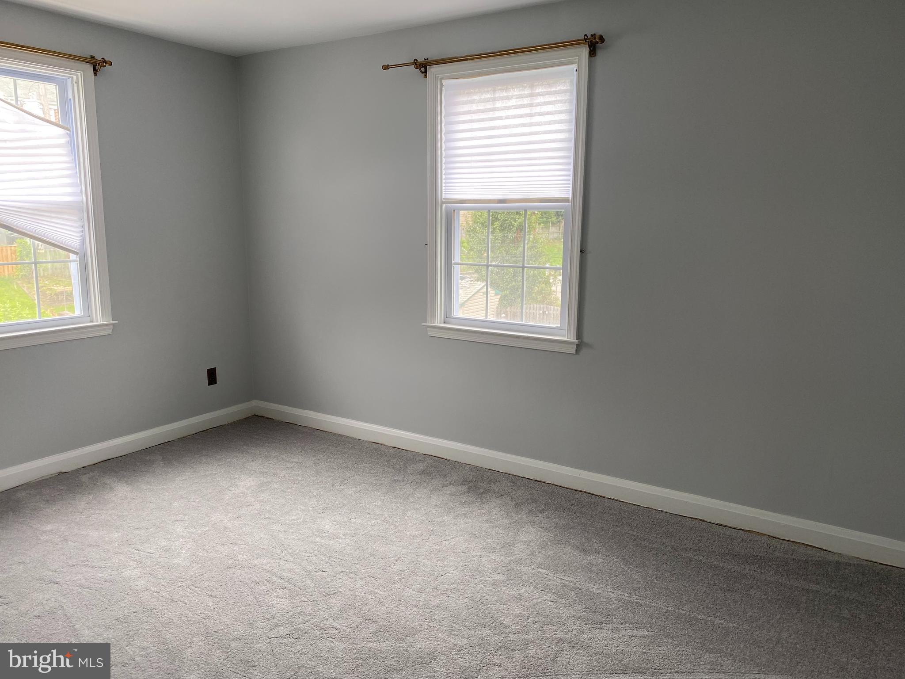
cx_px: 452
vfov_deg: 53.1
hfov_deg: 67.3
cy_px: 340
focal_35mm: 26
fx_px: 680
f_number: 1.8
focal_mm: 4.25
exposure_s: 1/122
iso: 50
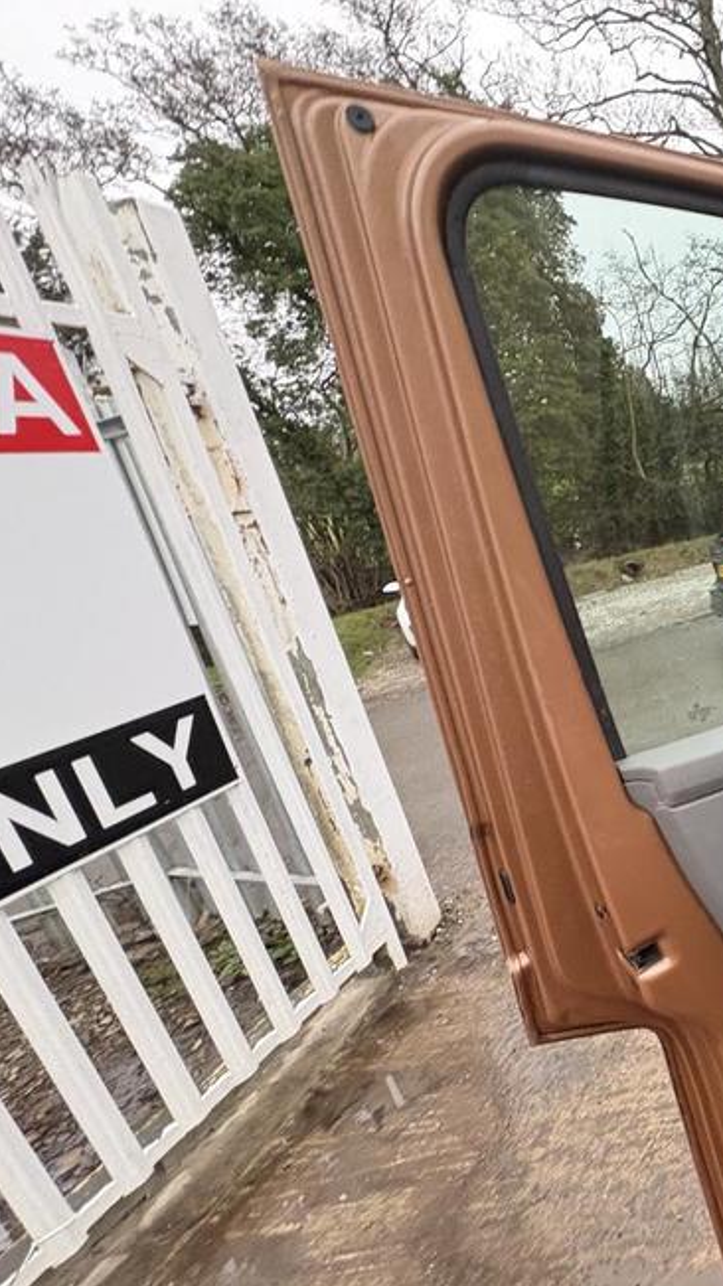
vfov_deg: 83.8
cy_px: 660
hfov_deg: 39.9
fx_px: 716
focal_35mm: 21
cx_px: 847
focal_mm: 2.22
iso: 400
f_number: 2.2
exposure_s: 1/60
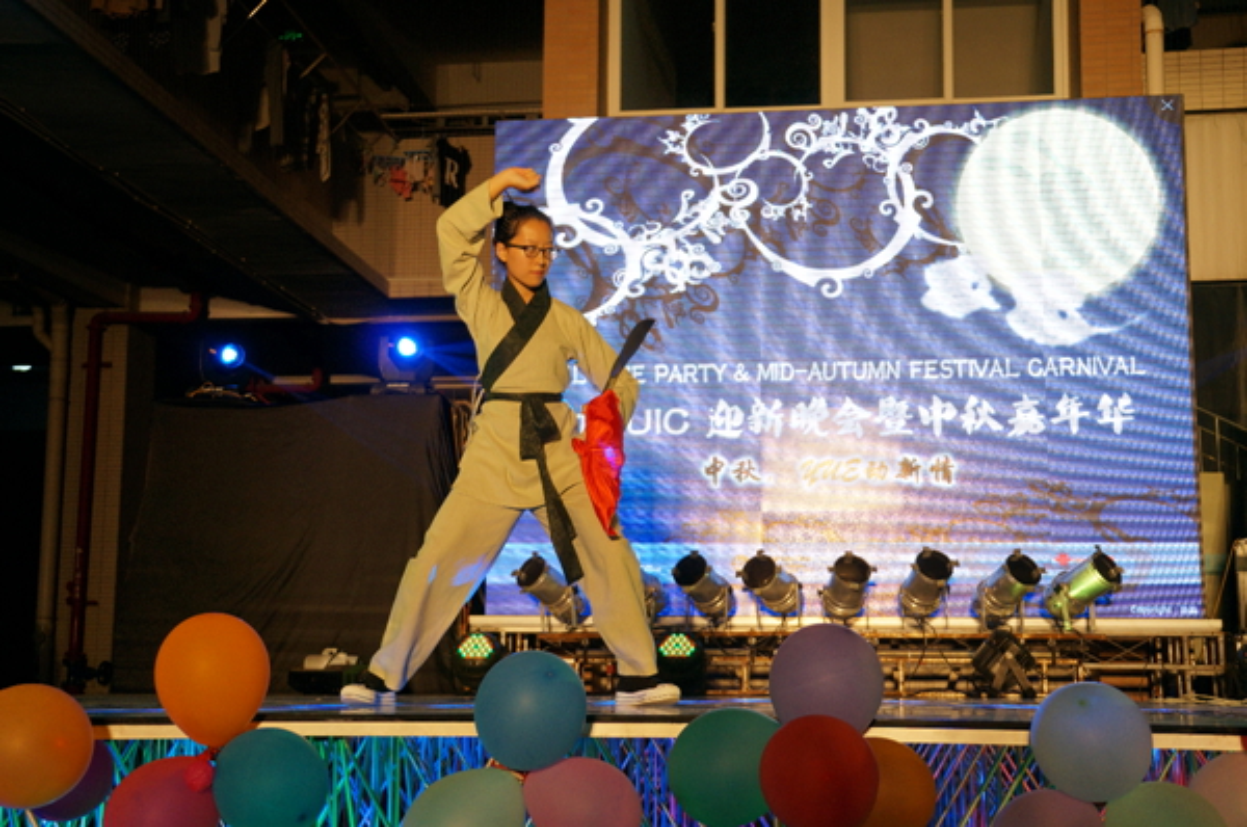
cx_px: 624
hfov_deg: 42.4
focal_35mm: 46
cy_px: 414
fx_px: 1608
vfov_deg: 28.8
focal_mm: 31
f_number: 4.5
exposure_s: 1/160
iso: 400
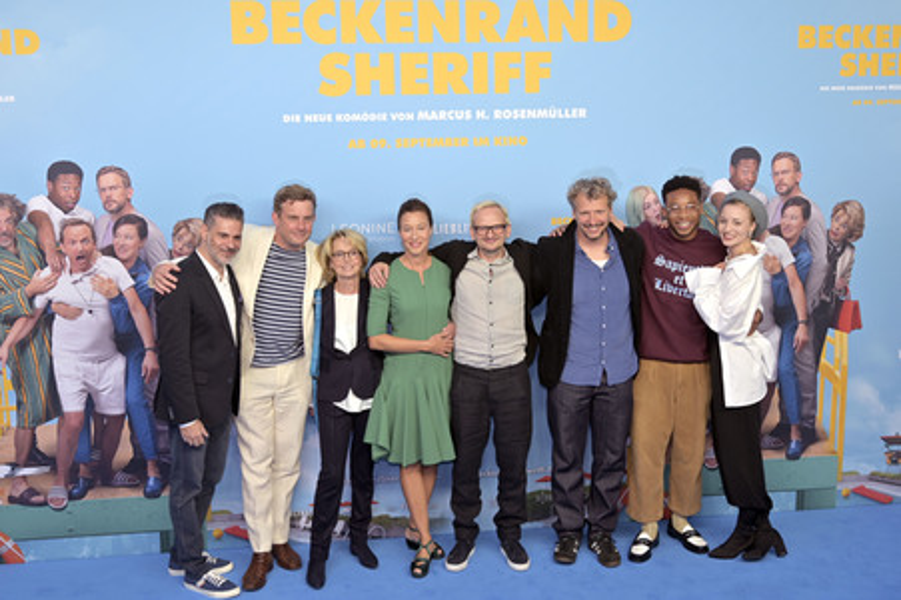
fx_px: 863
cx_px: 450
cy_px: 300
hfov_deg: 55.1
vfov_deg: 38.3
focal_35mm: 34
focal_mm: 34.5
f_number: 4
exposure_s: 1/200
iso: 160
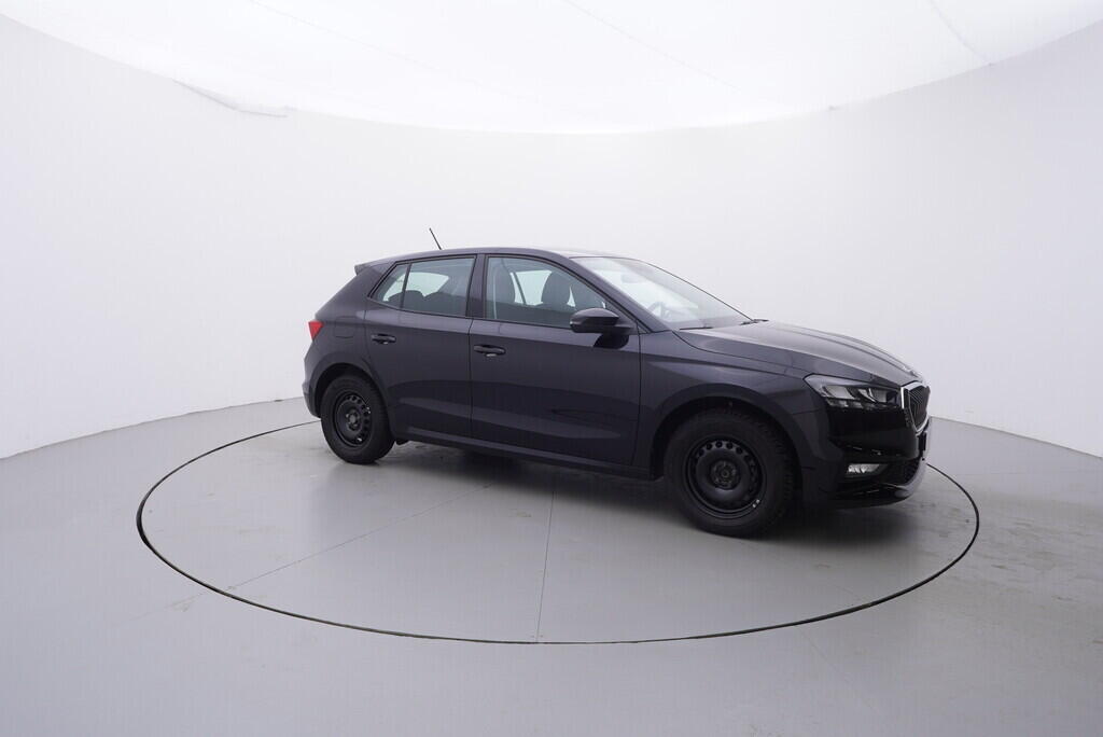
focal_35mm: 22
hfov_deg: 77.3
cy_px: 368
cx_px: 552
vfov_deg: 56.2
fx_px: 690
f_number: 5
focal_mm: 15
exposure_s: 1/80
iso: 200
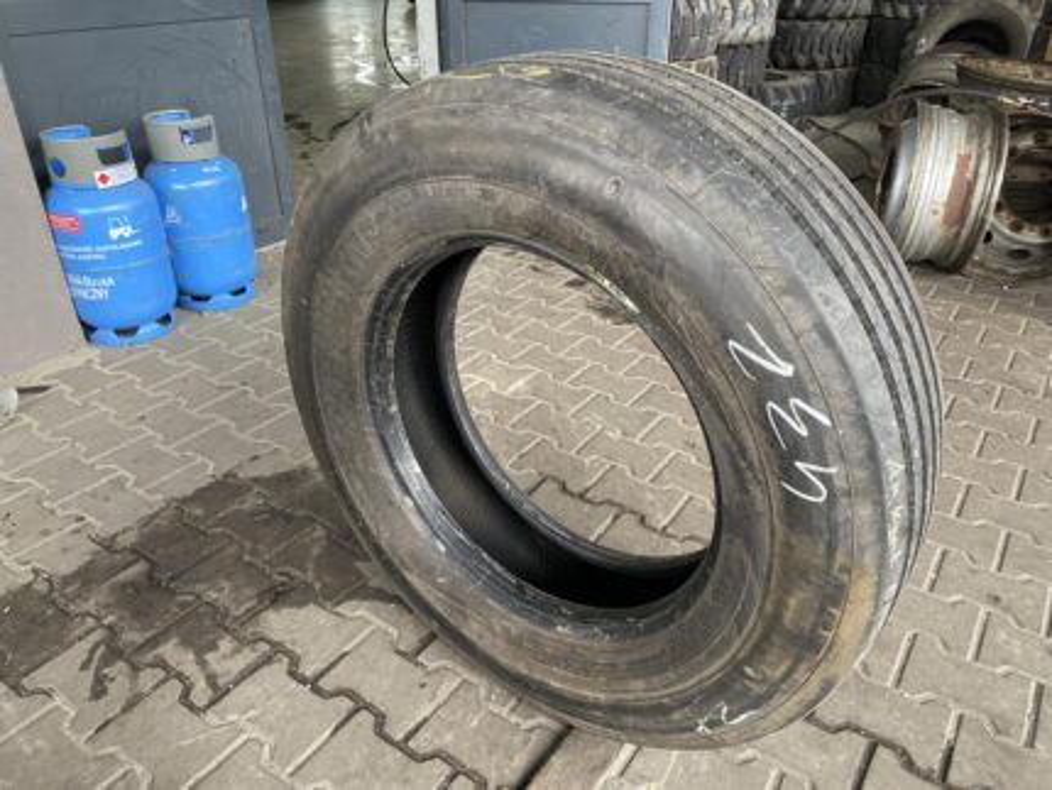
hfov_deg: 67.3
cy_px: 395
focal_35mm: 26
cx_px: 526
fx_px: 791
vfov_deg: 53.1
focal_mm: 4.25
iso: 100
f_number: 1.8
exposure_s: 1/100
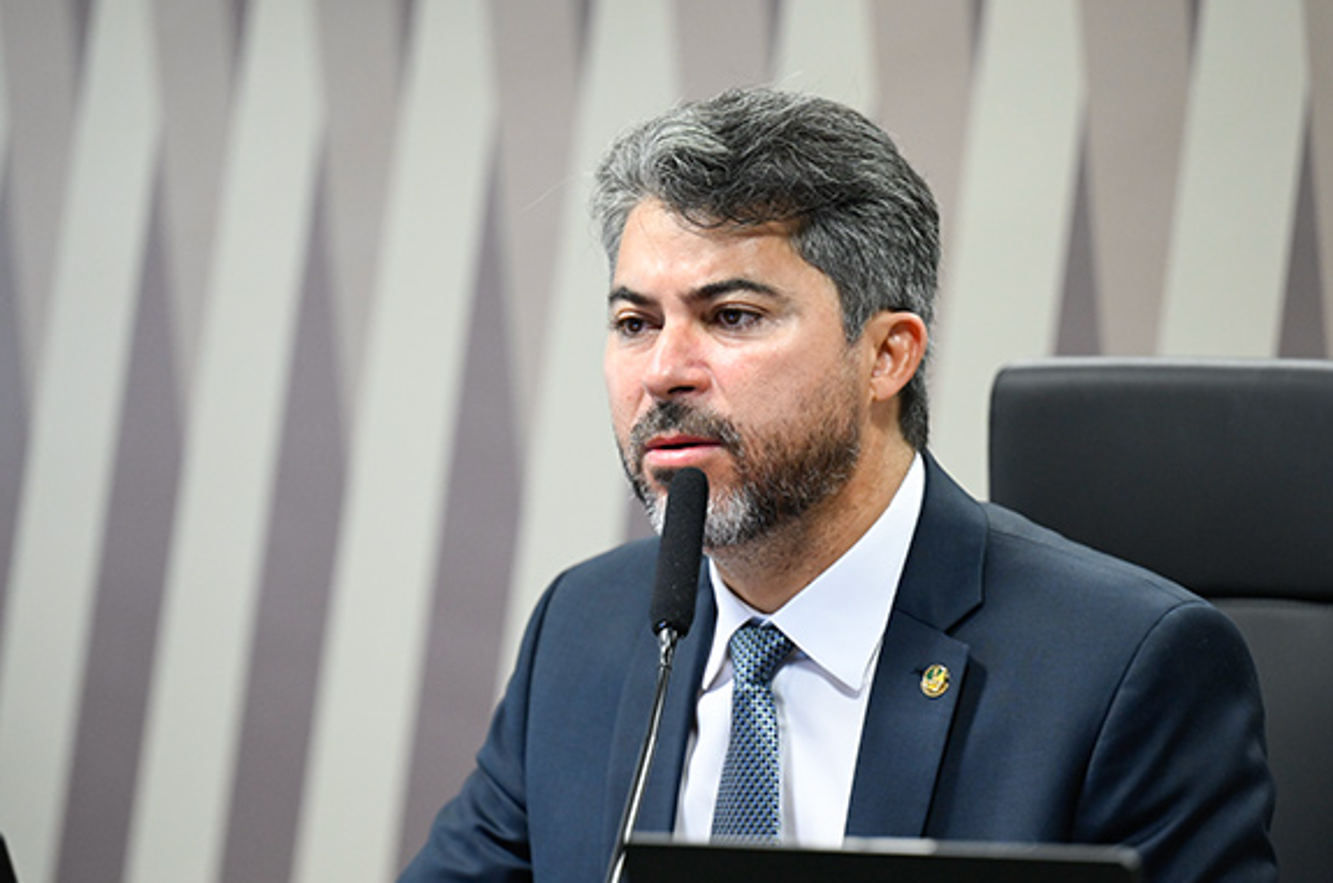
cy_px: 621
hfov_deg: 7.7
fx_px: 9941
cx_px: 675
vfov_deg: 5.1
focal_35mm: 269
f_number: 2.8
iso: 1600
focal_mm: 180
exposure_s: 1/160
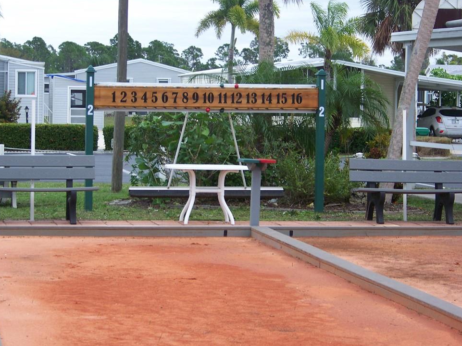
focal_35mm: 113
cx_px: 234
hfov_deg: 17.4
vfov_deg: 13.1
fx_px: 1508
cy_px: 171
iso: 64
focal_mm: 17.6
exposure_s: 1/50
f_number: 3.2
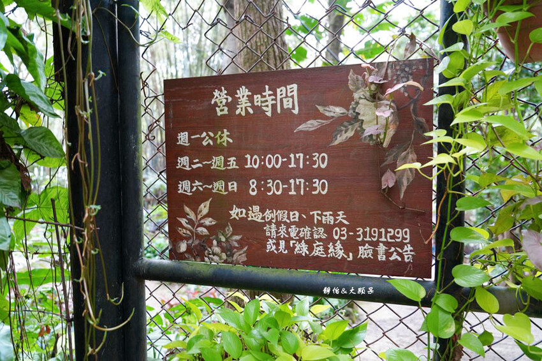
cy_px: 180
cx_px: 271
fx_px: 406
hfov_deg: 67.4
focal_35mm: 27
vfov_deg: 47.9
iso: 1000
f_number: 4
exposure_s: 1/30
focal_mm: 27
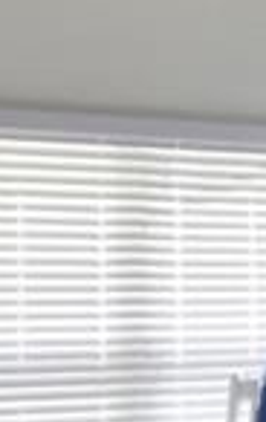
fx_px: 1926
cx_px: 572
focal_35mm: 167
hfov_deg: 7.5
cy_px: 356
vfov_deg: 12.4
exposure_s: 1/125
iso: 100
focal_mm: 10
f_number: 4.5
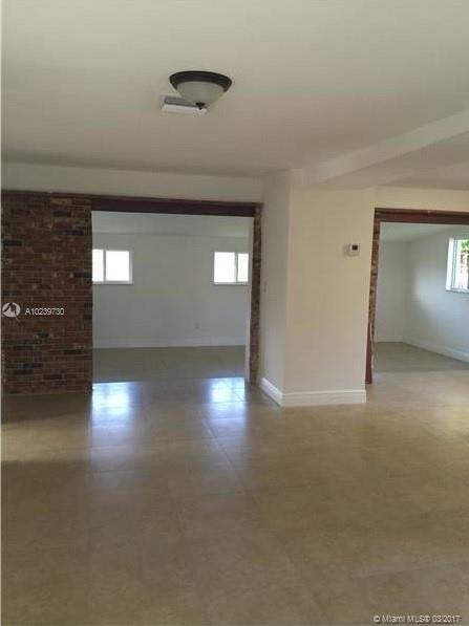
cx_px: 234
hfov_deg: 48.2
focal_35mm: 29
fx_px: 524
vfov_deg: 61.7
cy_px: 313
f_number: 2.2
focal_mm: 4.15
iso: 64
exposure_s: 1/15
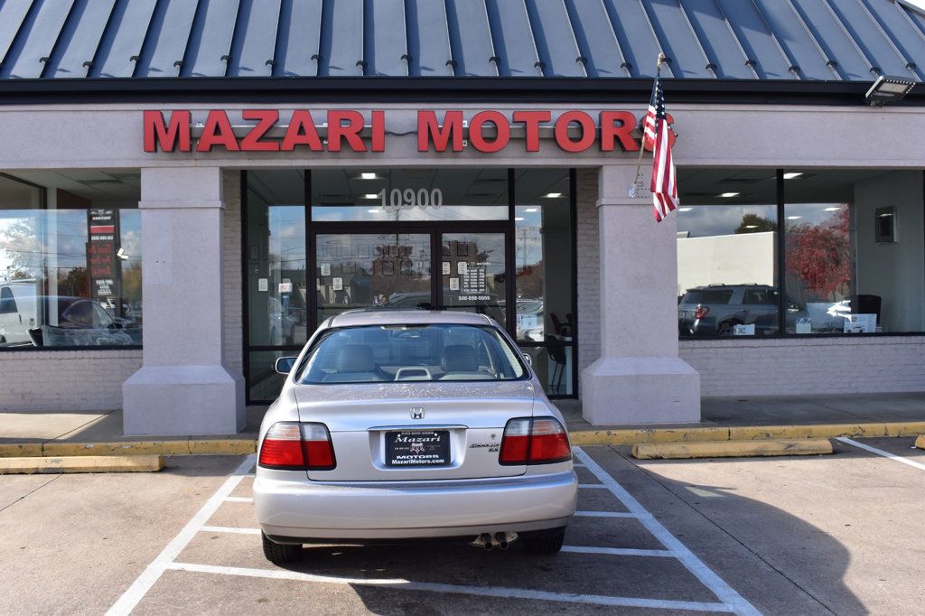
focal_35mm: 36
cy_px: 308
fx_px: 925
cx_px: 462
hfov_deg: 53.1
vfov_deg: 36.8
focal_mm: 24
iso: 400
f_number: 10
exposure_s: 1/320
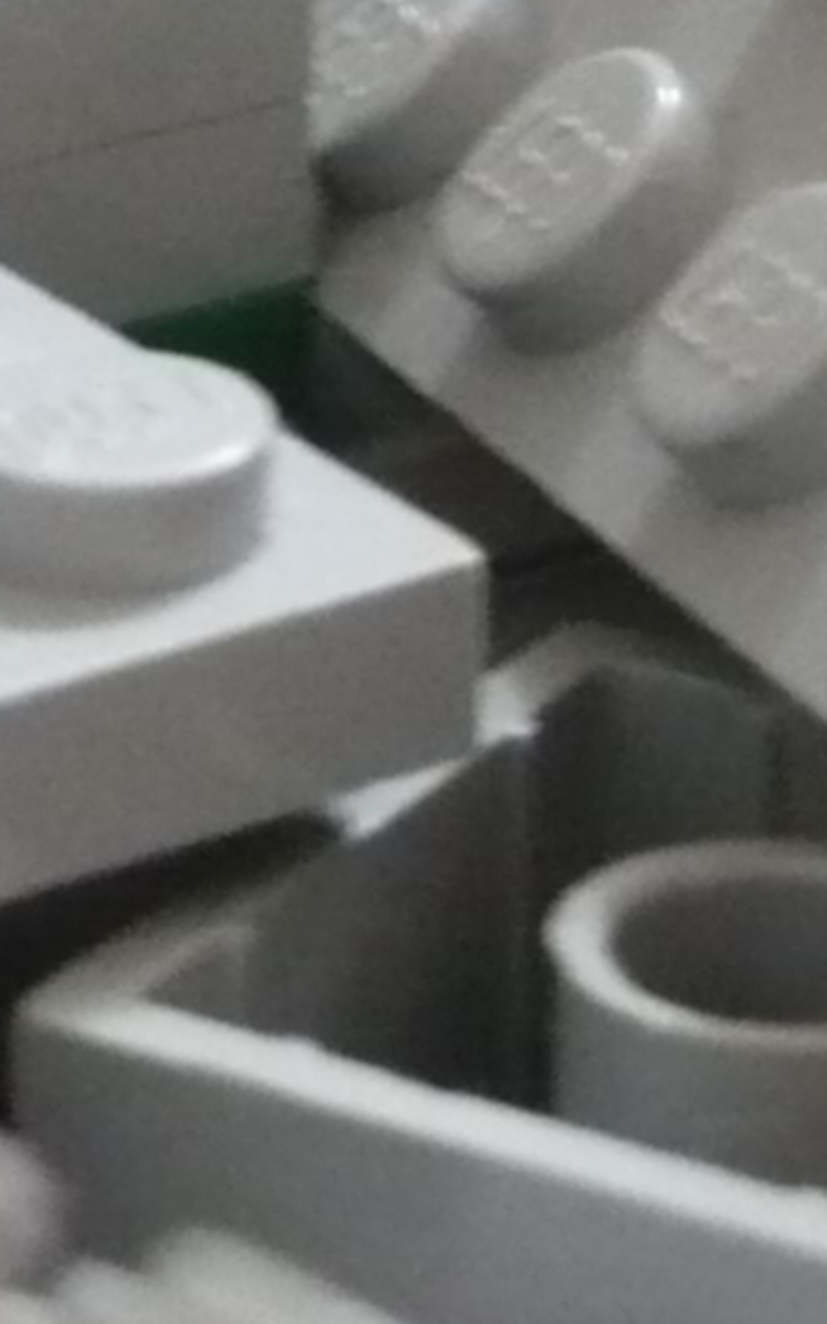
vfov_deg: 9.8
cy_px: -740
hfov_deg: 6.3
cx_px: -108
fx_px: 7471
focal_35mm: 207
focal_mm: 5.8
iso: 400
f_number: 2.8
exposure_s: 1/8
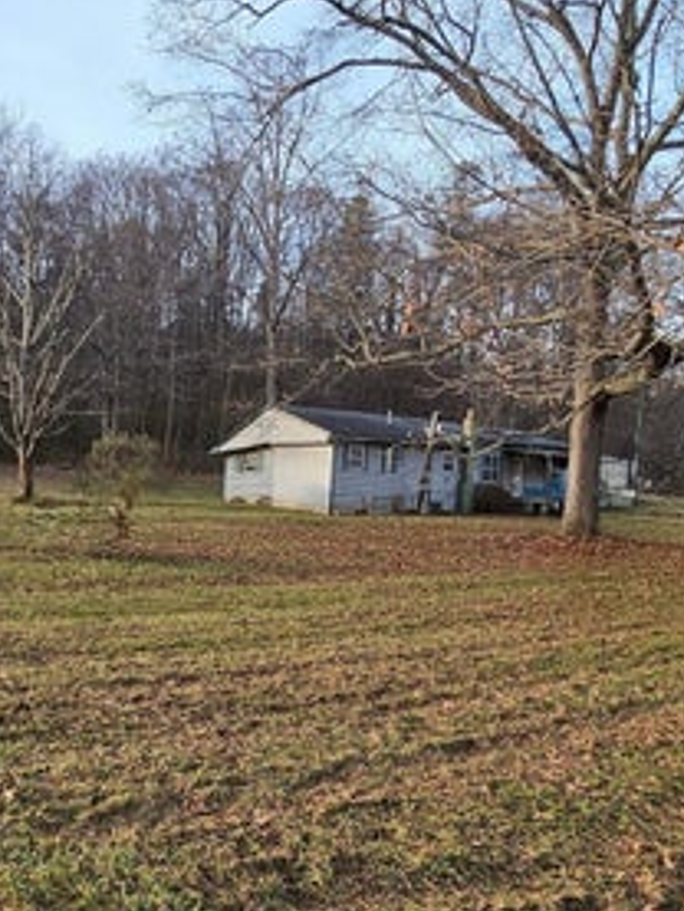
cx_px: 178
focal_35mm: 30
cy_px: 559
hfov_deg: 45.3
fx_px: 790
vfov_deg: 59.3
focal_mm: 2.2
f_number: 2.2
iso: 50
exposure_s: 1/411
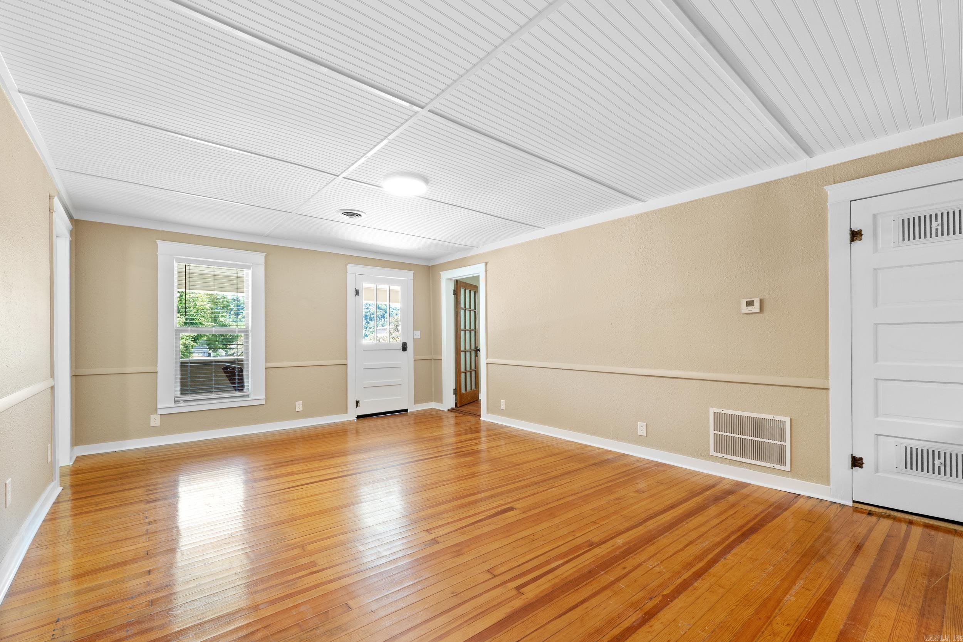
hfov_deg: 100.4
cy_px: 321
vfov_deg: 77.3
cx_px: 482
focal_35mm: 15
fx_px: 401
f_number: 9
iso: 200
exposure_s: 1/1.25
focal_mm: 10
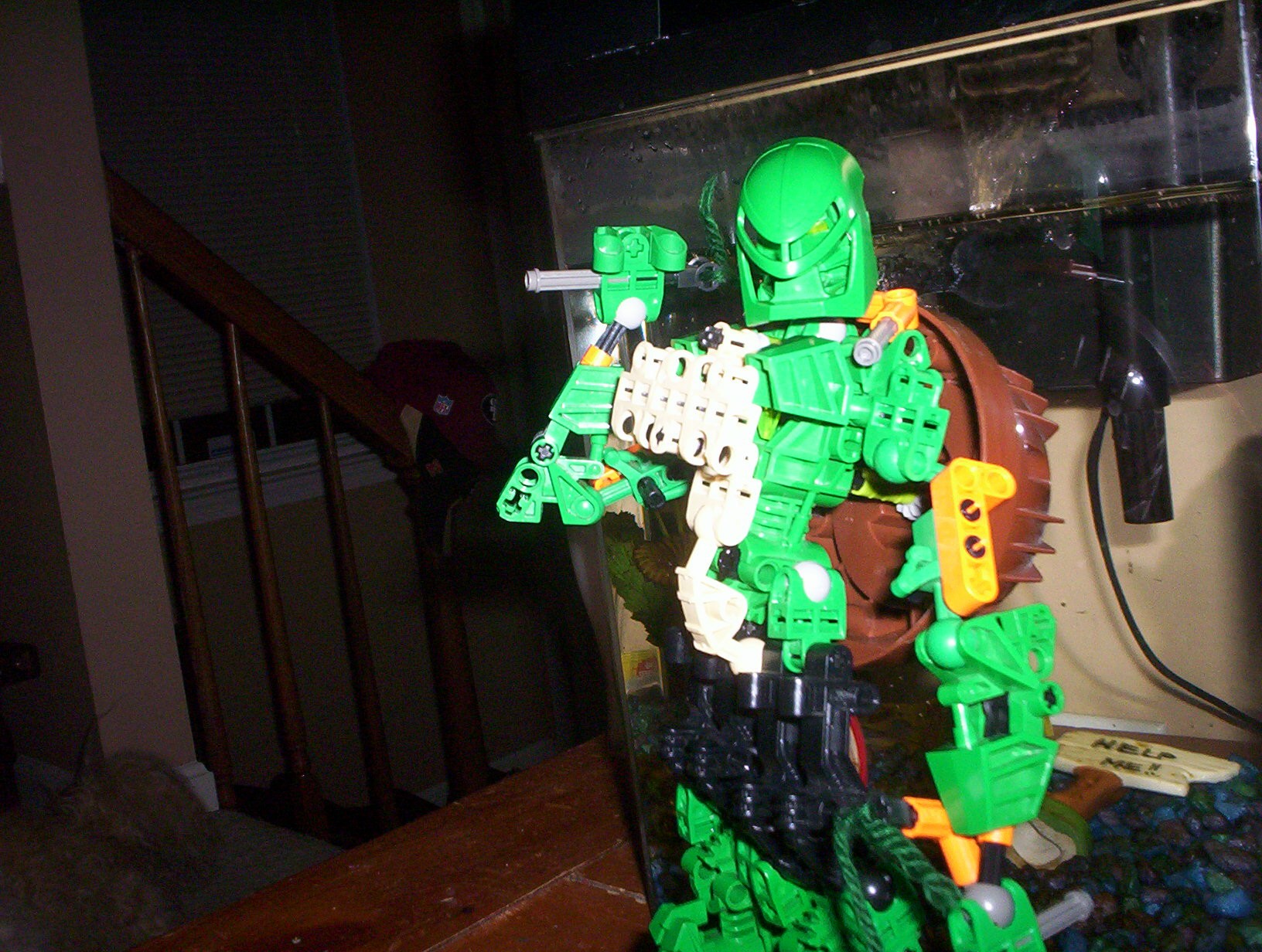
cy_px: 476
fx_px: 1389
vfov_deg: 37.9
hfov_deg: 48.9
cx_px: 631
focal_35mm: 38
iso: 140
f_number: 4.5
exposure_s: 1/60
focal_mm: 4.99
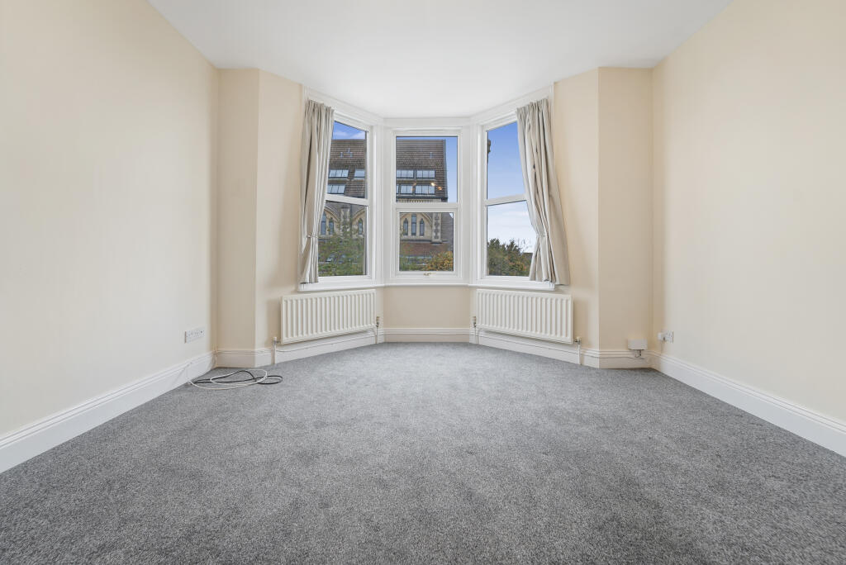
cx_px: 423
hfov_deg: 104.2
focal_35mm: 14
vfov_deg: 81.3
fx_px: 329
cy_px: 282
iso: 320
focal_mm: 14
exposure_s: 1/40
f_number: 6.3
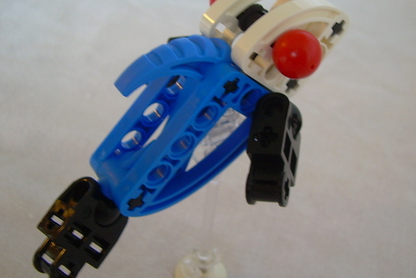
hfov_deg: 38.9
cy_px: 94
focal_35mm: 51
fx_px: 589
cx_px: 219
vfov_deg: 26.4
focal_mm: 6.3
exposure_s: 1/7.3
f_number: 2.8
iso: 50
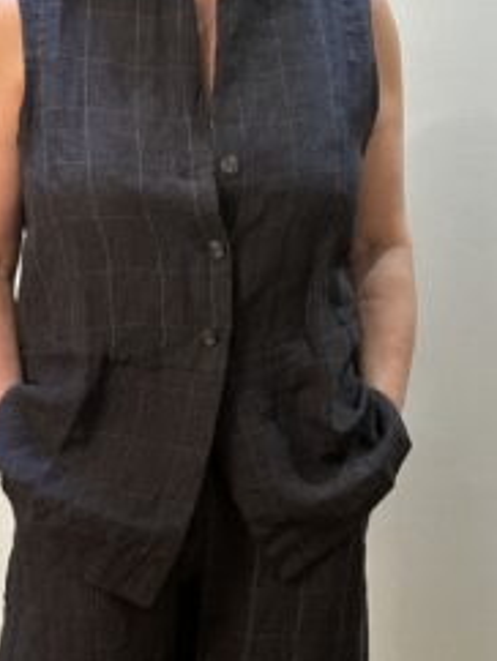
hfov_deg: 12.4
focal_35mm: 119
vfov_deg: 16.5
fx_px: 2274
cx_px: 109
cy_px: 445
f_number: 1.78
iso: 200
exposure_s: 1/50
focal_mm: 6.86
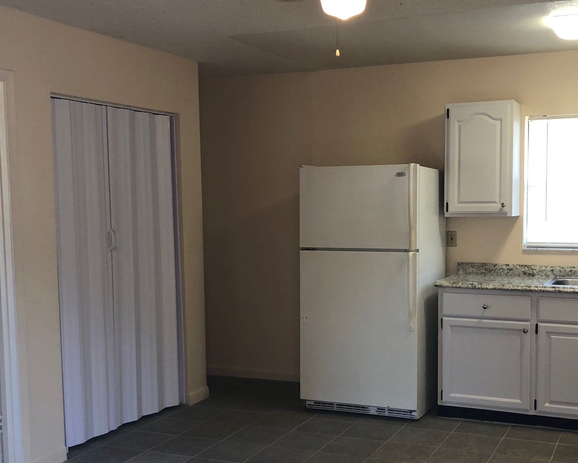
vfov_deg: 33.4
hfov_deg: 40.9
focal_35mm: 45
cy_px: 266
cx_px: 351
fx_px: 770
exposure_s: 1/30
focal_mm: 3.99
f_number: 1.8
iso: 32
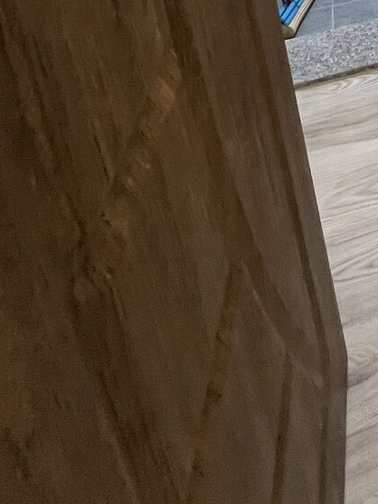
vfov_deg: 29.4
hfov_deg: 22.2
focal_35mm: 47
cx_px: 638
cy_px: -203
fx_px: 685
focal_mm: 1.57
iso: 250
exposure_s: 1/100
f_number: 1.8
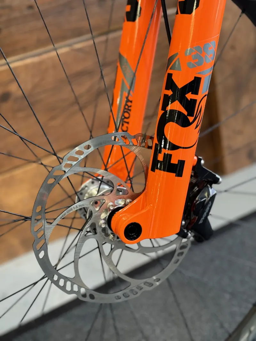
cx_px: 128
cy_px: 170
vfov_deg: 39.6
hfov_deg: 30.3
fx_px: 473
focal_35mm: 48
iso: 160
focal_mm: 6.76
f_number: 1.78
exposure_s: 1/50
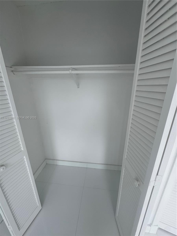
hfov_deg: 85.7
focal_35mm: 14
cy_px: 118
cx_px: 88
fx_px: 95
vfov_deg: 102.1
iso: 40
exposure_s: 1/142
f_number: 2.2
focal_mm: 2.22
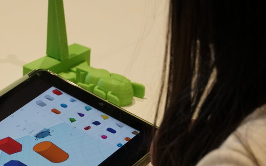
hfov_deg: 11.2
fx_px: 1354
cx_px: 50
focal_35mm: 187
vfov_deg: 7.0
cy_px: 135
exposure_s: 1/125
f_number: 5.6
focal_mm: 75
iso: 1250
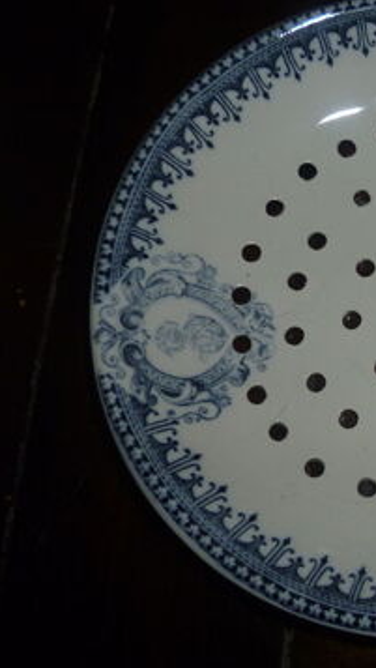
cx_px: 445
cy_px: 335
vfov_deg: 49.4
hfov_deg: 26.1
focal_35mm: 41
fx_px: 726
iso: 125
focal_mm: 5
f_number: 2.8
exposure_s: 1/30
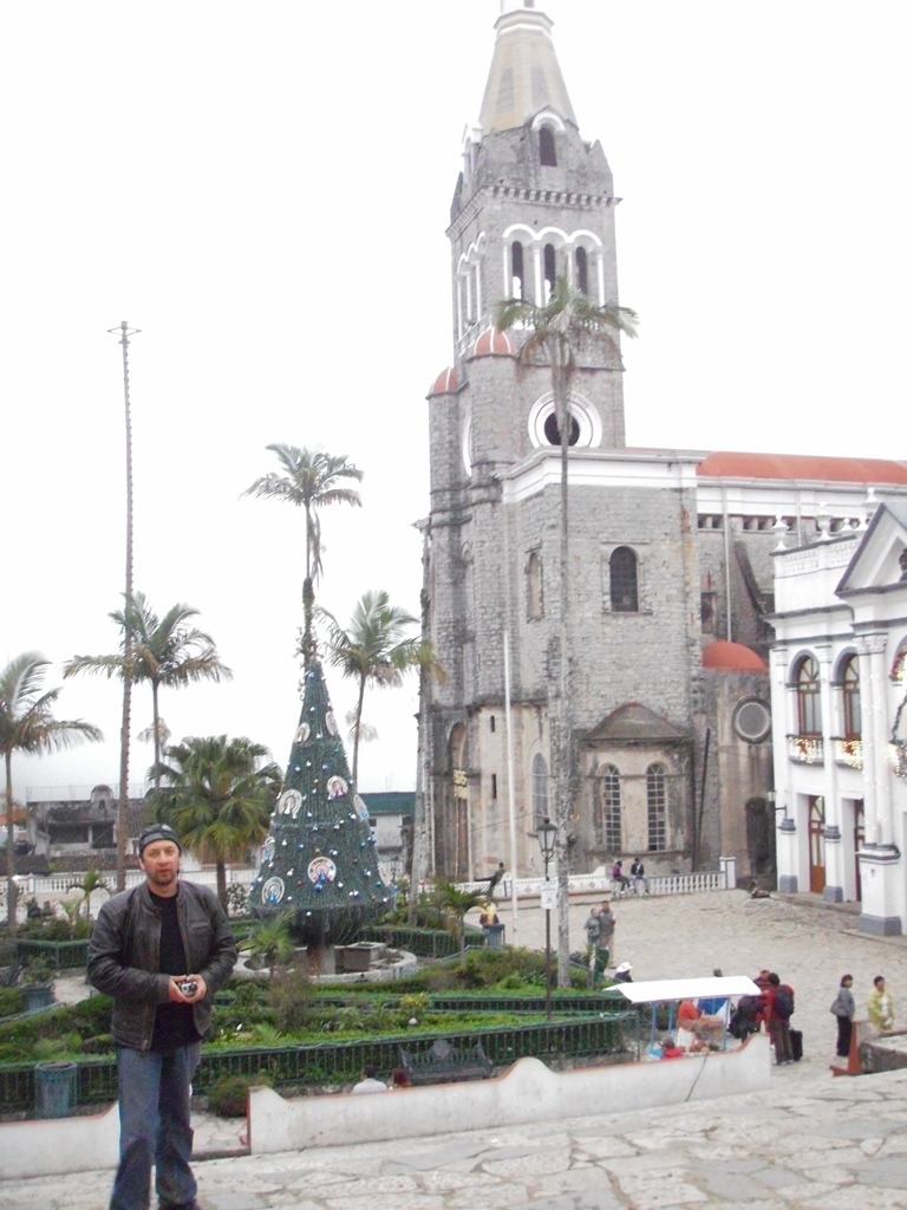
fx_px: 1328
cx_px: 454
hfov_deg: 37.7
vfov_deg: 49.0
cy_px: 605
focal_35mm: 38
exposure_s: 1/30
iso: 800
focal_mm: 6.7
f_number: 3.5
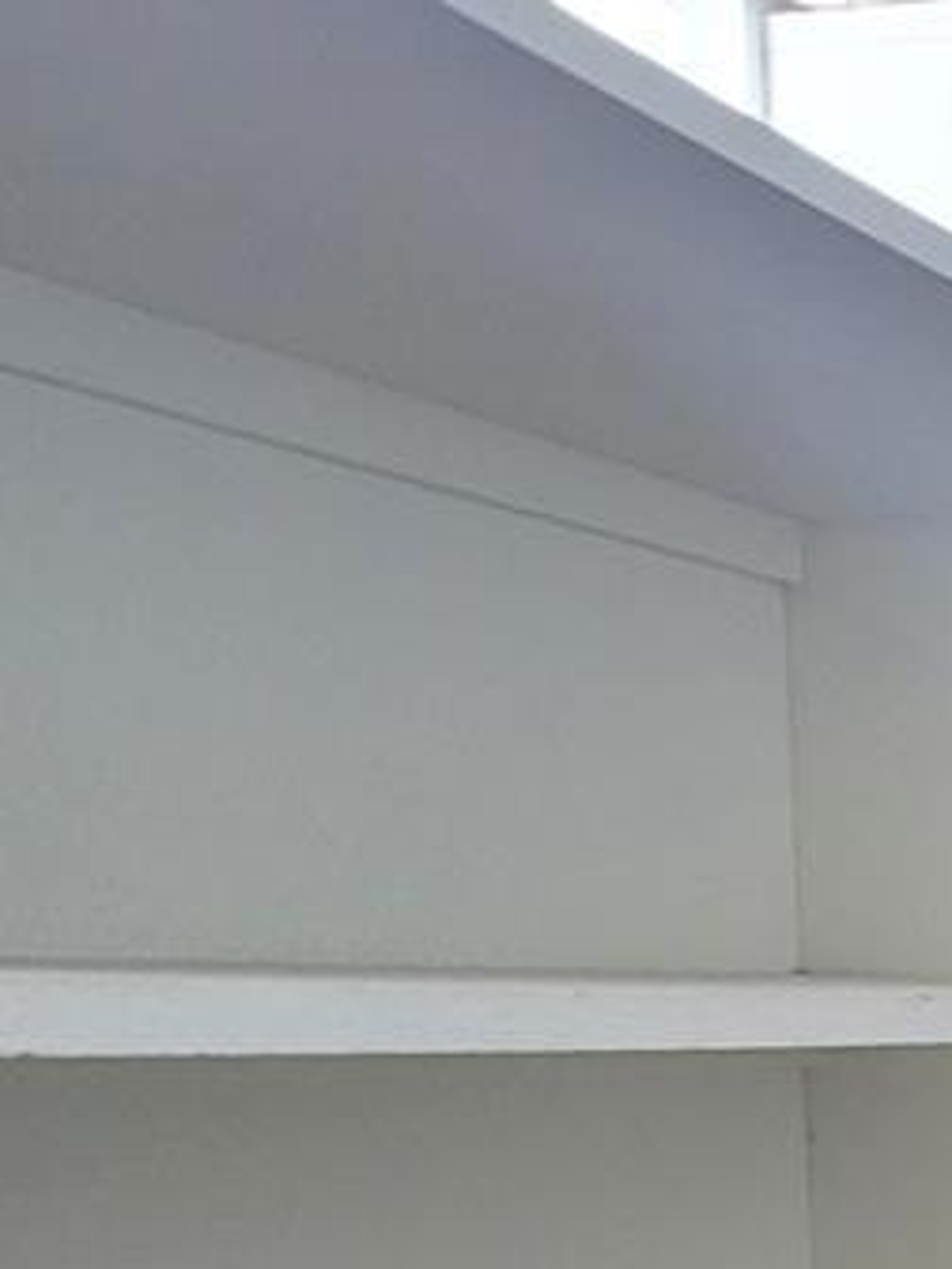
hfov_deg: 18.3
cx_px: 1823
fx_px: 2127
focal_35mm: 58
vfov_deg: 30.4
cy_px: 1322
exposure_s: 1/60
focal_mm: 2.2
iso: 320
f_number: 2.2
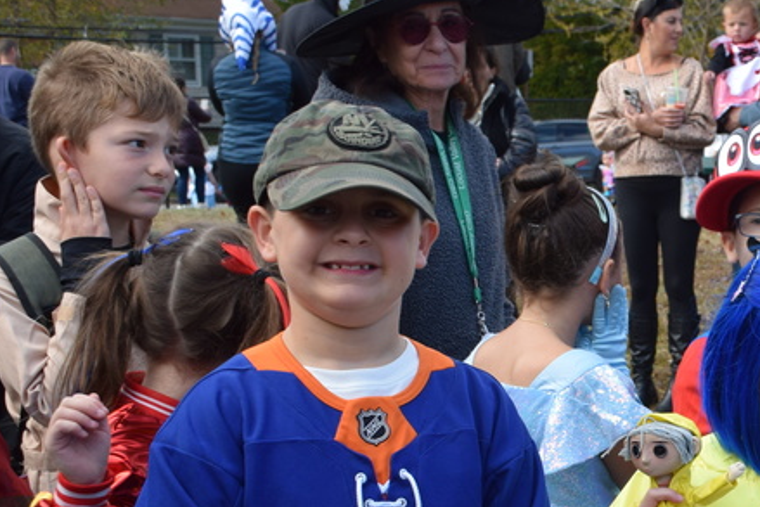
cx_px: 793
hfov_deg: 21.4
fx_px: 1922
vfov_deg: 14.9
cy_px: 440
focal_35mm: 91
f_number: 8
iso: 280
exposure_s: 1/250
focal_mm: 26
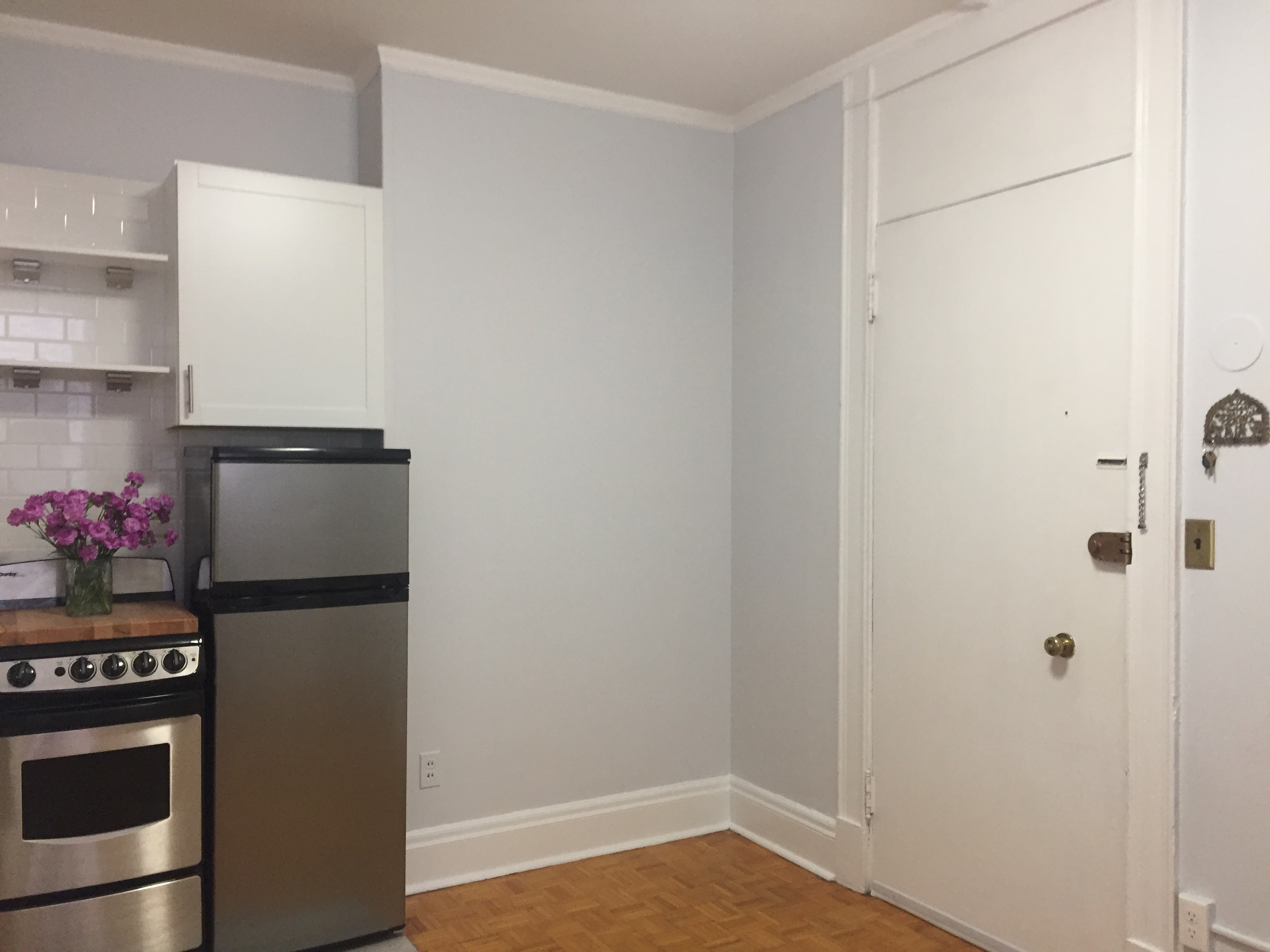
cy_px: 476
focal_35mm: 29
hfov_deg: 61.7
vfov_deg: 48.2
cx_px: 635
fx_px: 1064
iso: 125
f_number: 2.2
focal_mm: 4.15
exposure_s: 1/30
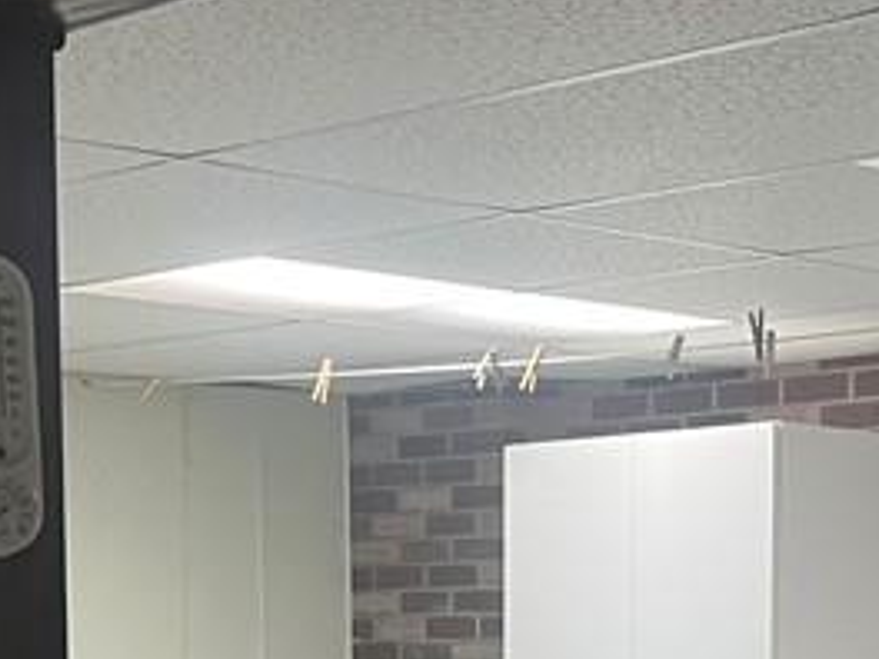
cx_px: 619
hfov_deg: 19.4
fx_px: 2565
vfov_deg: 14.1
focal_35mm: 101
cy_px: 832
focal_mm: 5.1
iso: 200
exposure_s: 1/60
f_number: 1.6
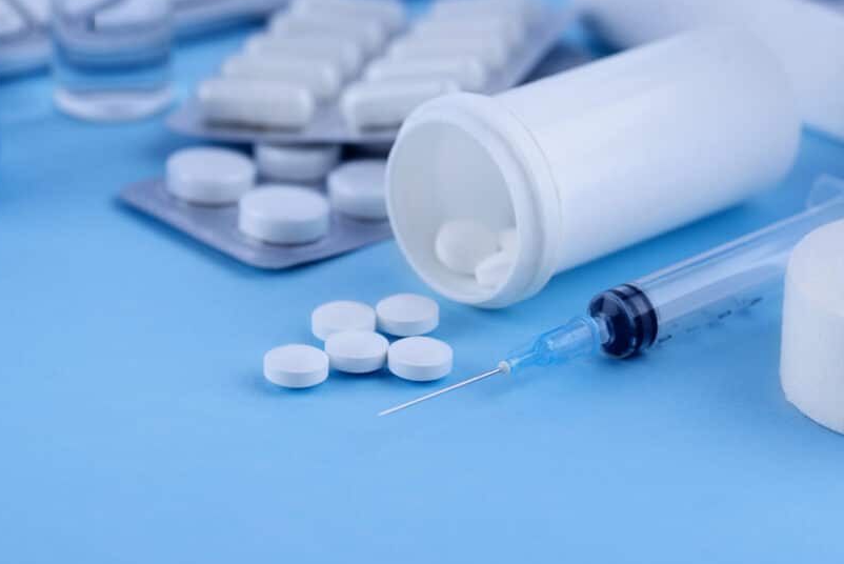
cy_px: 256
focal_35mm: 134
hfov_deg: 15.3
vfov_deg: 10.3
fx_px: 3144
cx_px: 440
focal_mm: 105
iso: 100
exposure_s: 1/100
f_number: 9
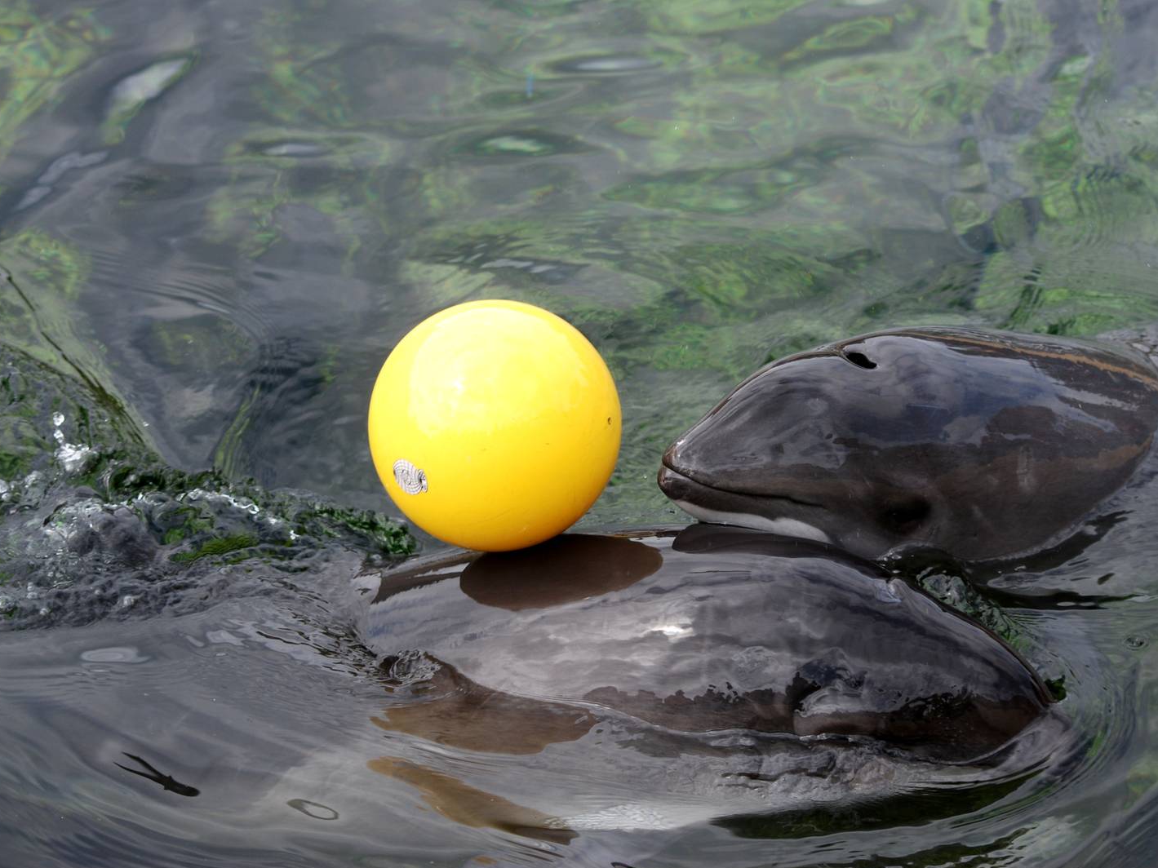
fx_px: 3813
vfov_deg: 13.0
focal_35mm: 114
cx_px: 614
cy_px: 436
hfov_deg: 17.3
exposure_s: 1/500
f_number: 5.6
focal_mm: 70
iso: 160
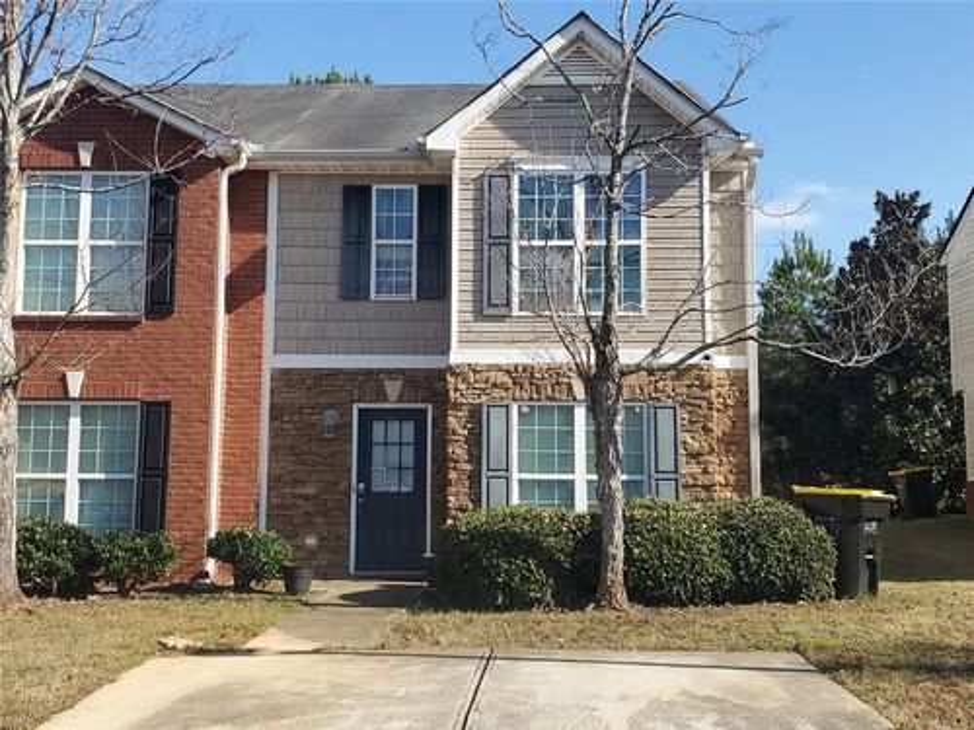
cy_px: 365
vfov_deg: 53.1
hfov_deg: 67.3
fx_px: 732
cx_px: 487
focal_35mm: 26
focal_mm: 4.3
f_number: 2.4
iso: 50
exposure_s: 1/890
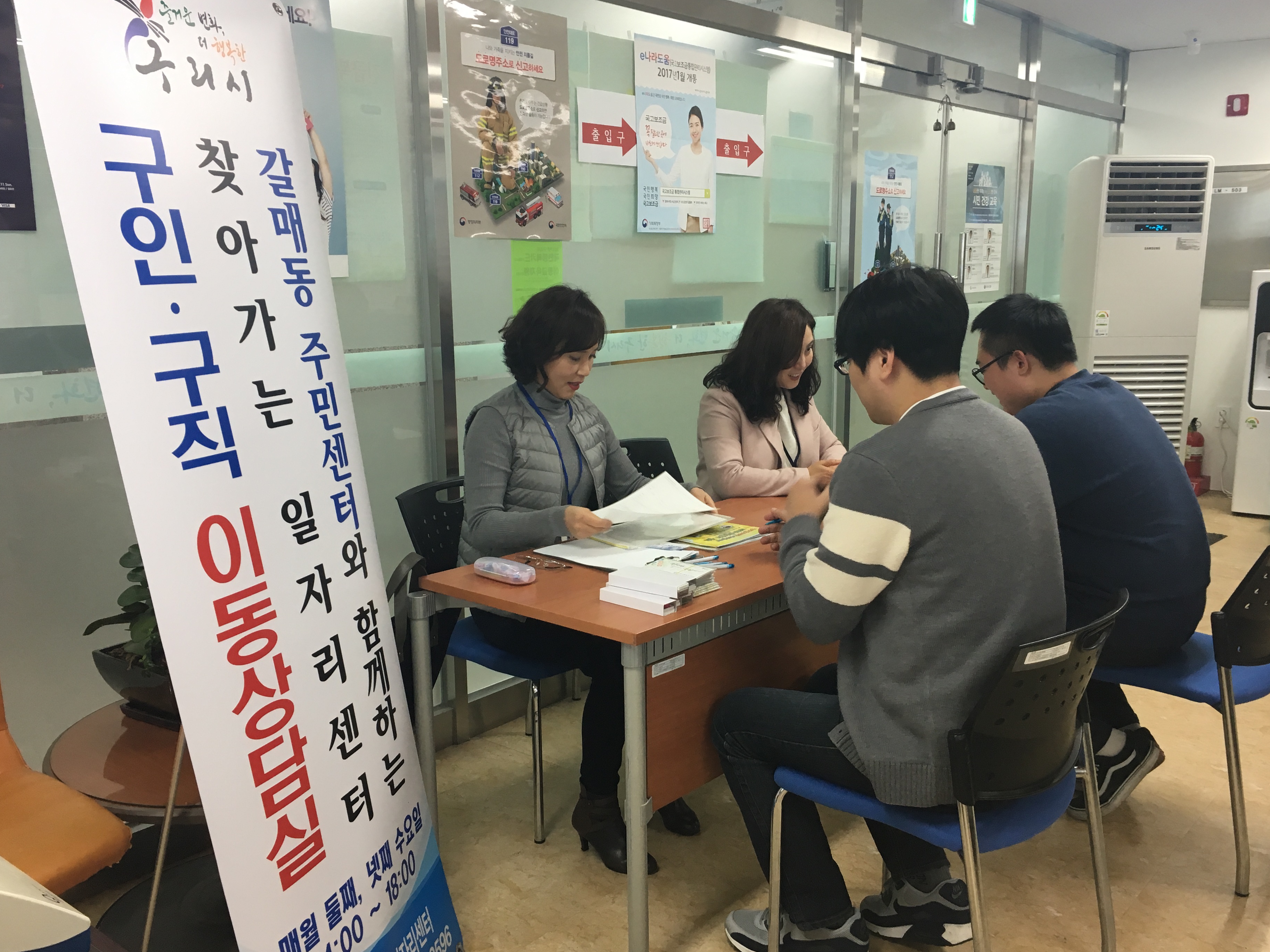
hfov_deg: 56.7
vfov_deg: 44.1
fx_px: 1174
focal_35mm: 32
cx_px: 692
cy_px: 505
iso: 50
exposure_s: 1/30
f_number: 2.2
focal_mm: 4.15
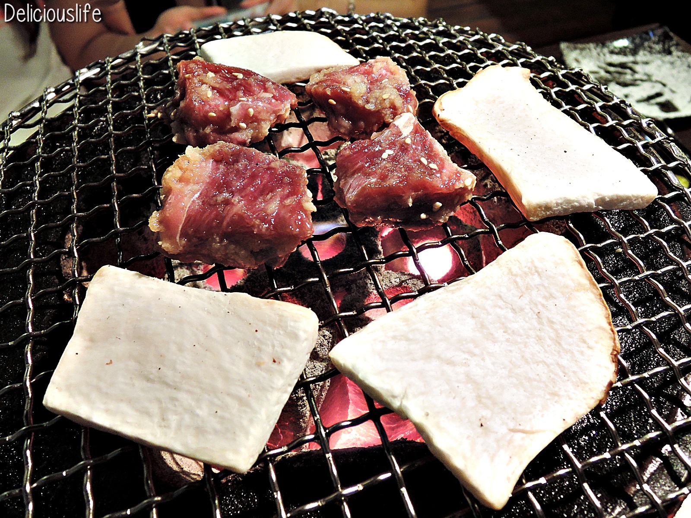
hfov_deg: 71.6
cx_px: 346
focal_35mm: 24
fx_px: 479
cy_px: 259
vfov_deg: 56.8
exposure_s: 1/15
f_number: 2.8
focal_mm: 5.1
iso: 400
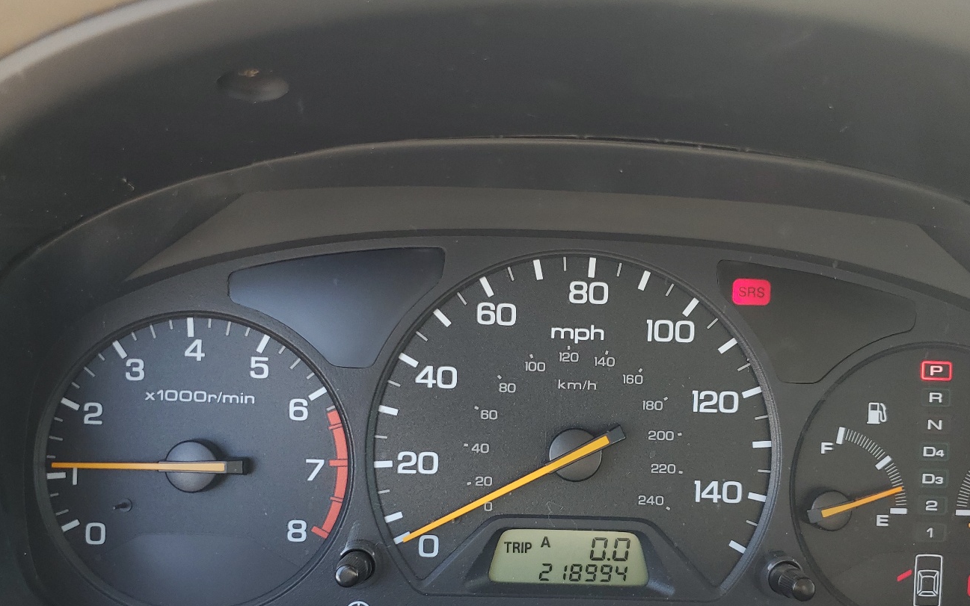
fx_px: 899
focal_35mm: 34
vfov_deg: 36.5
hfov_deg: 56.6
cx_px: 536
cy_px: 448
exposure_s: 1/120
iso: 50
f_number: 1.5
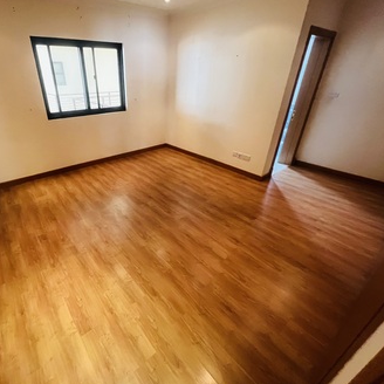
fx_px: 201
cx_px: 148
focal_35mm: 16
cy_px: 189
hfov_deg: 86.0
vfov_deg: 87.4
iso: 640
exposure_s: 1/50
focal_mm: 1.57
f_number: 1.8
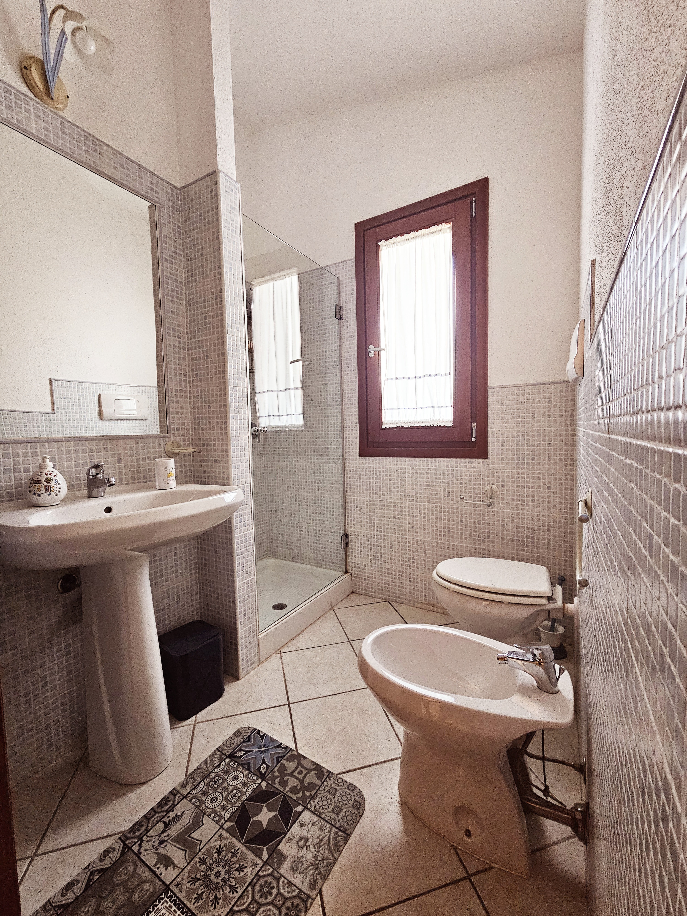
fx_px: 344
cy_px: 458
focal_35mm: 13
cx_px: 344
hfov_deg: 89.9
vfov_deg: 106.2
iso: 640
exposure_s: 1/33
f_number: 2.2
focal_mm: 2.2
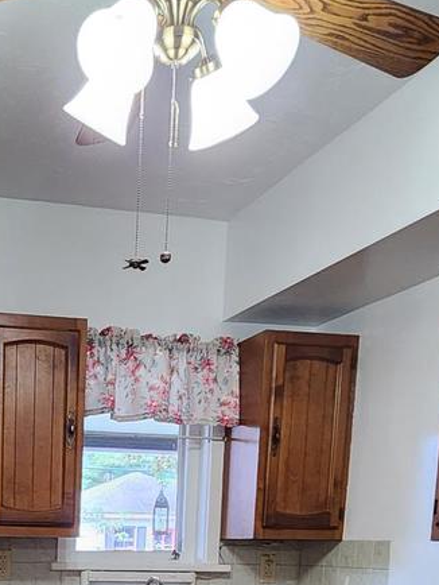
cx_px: 7
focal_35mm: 46
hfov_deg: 29.6
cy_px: 683
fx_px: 777
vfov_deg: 34.1
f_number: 2.2
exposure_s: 1/40
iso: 320
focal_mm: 2.2
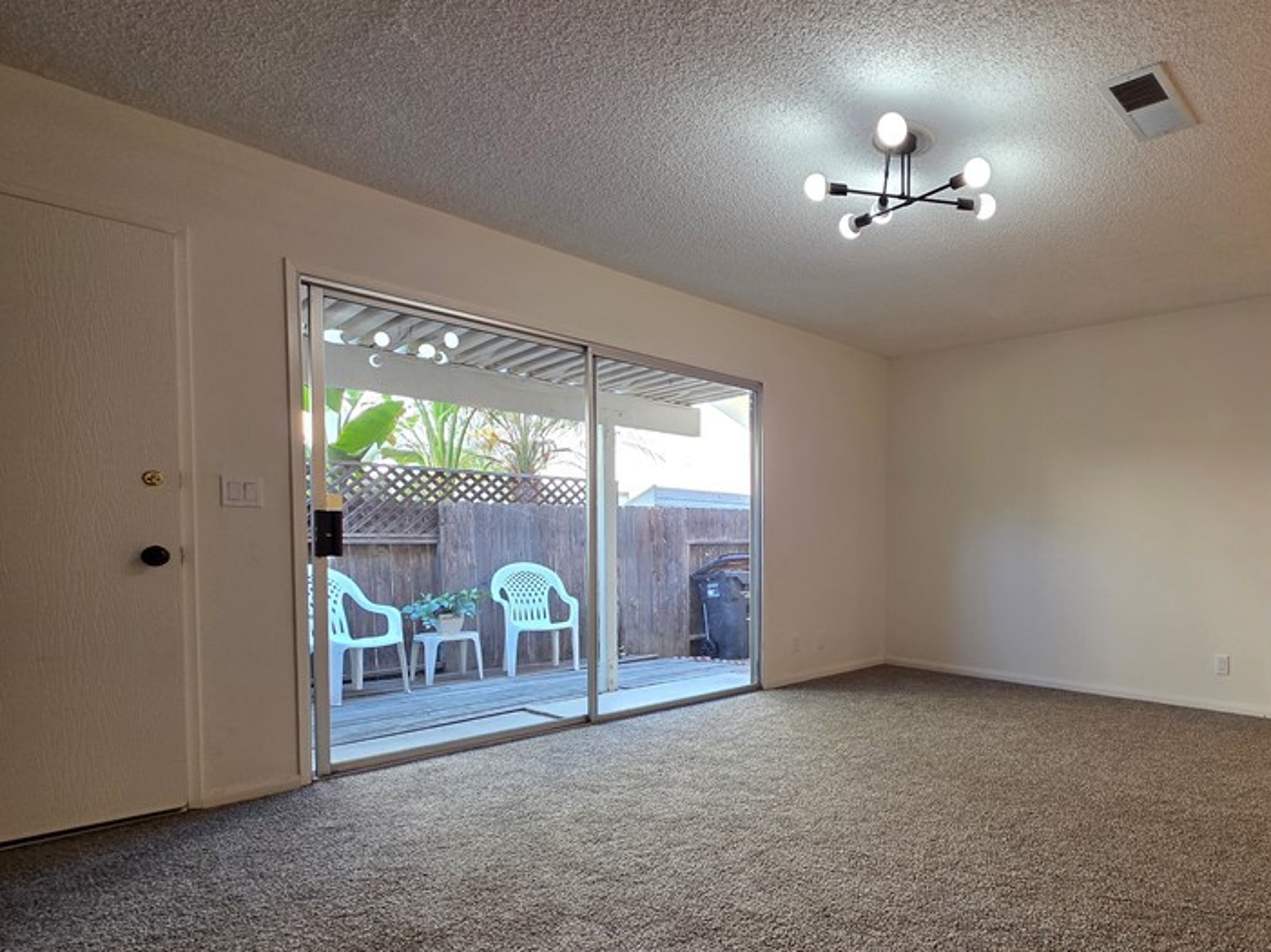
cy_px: 569
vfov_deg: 68.0
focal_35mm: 19
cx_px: 912
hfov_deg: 79.8
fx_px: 697
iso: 100
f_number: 1.9
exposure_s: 1/120
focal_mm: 2.2
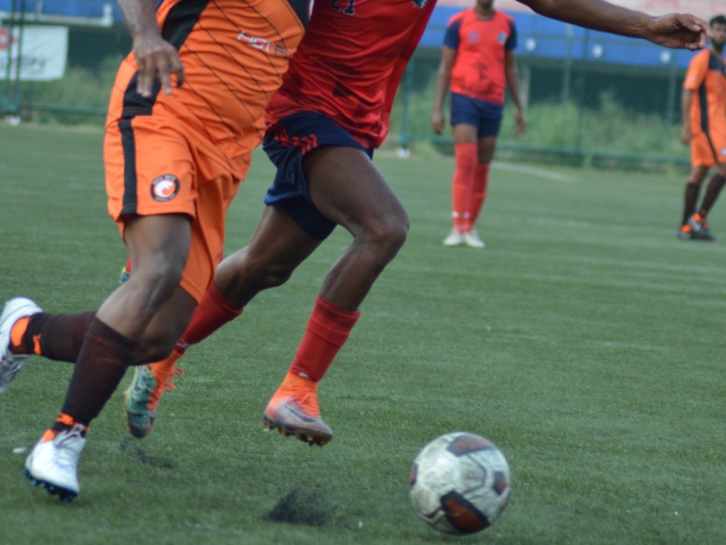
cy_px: 206
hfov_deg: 6.4
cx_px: 368
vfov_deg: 4.8
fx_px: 6479
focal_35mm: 309
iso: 640
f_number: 4.2
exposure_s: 1/1000
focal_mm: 125
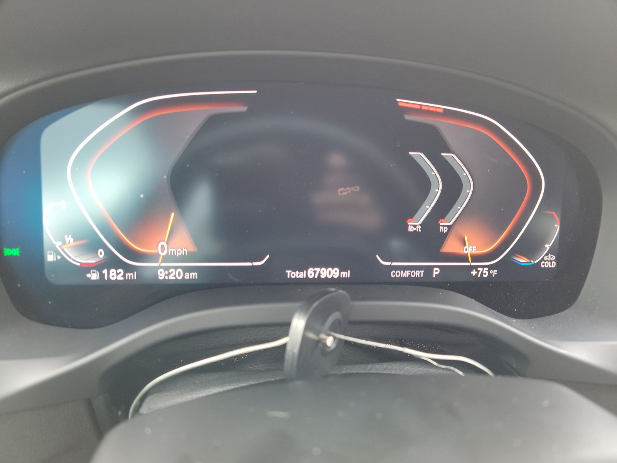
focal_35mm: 24
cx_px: 308
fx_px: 428
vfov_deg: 56.8
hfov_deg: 71.6
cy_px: 232
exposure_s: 1/59
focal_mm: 6.7
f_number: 1.8
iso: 615
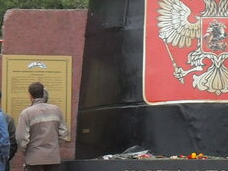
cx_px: 103
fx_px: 1528
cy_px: 184
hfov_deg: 8.5
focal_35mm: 232
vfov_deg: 6.4
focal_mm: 7.8
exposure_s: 1/90
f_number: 4.5
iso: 100
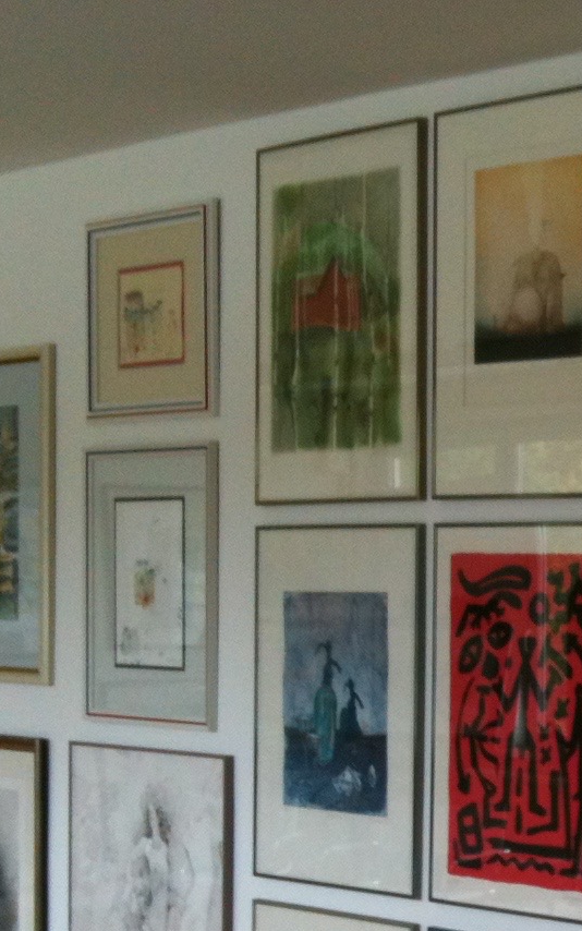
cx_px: 993
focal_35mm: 89
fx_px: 2258
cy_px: 785
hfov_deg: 13.4
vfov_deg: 22.9
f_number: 2.8
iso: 64
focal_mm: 3.85
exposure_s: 1/40
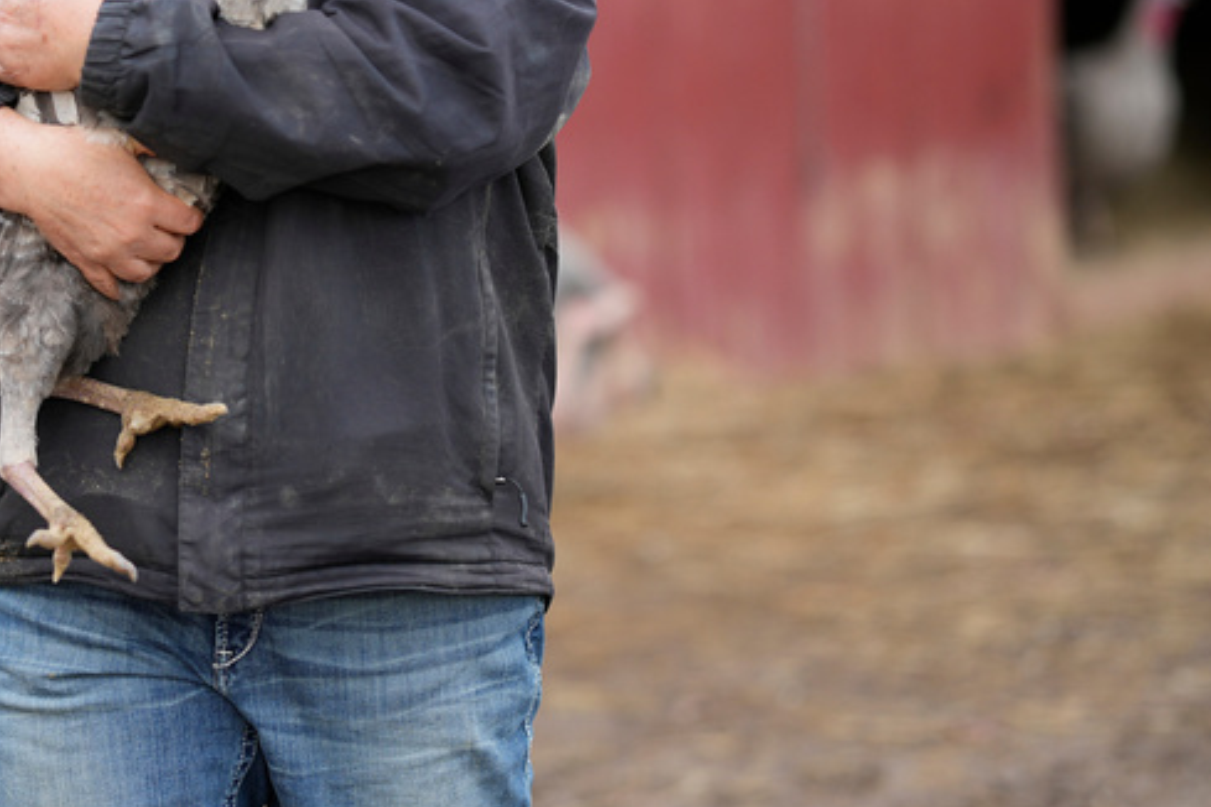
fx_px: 5987
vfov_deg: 7.7
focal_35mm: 178
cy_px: 80
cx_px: 376
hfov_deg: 11.5
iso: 160
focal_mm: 85
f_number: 1.6
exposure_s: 1/1250
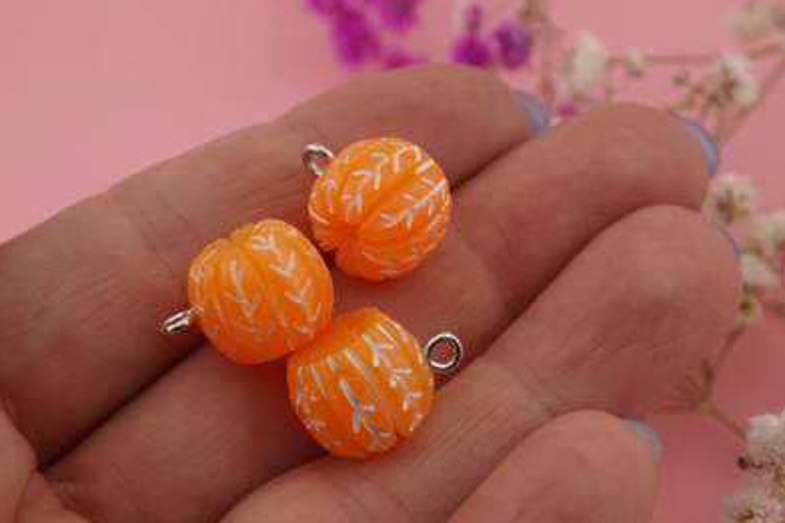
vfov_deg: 17.6
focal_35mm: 78
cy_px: 283
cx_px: 447
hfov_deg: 26.1
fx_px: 1691
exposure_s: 1/100
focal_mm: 45
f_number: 8
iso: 100
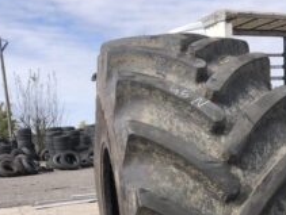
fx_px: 472
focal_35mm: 57
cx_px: 206
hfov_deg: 33.2
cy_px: 198
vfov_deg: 24.9
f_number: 1.8
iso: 20
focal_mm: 3.99
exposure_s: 1/1143
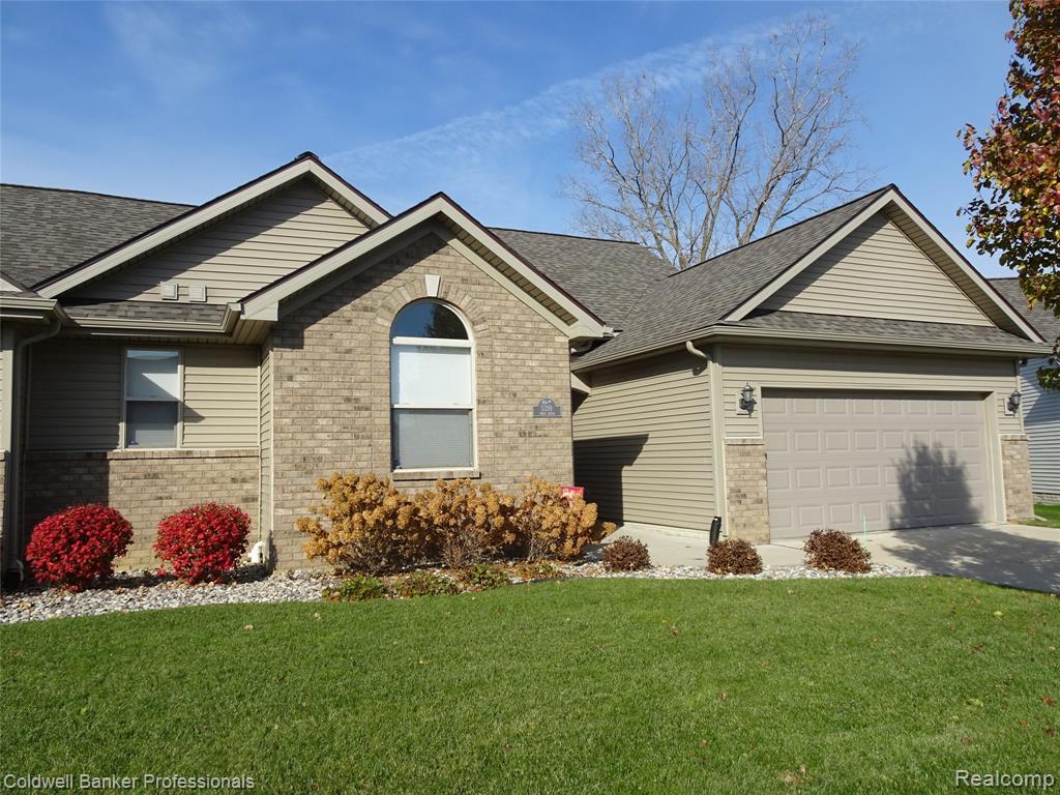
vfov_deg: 56.8
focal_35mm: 24
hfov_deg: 71.6
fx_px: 735
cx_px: 530
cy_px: 398
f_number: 3.5
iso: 80
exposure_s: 1/1000
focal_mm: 4.1
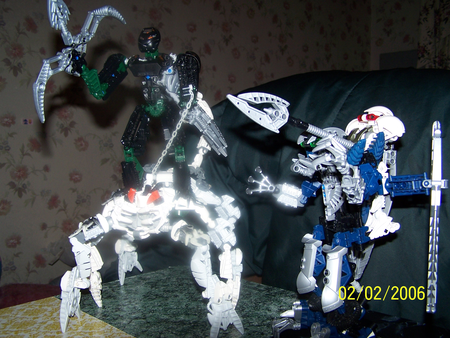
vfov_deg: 37.7
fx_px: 494
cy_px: 169
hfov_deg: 49.0
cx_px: 225
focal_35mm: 38
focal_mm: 6.3
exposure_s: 1/60
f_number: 2.8
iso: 80
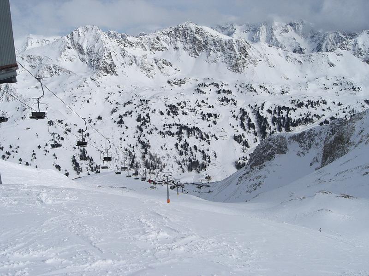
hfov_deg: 49.0
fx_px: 405
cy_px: 138
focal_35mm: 38
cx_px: 184
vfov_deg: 37.7
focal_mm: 6.3
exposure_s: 1/2000
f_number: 4.4
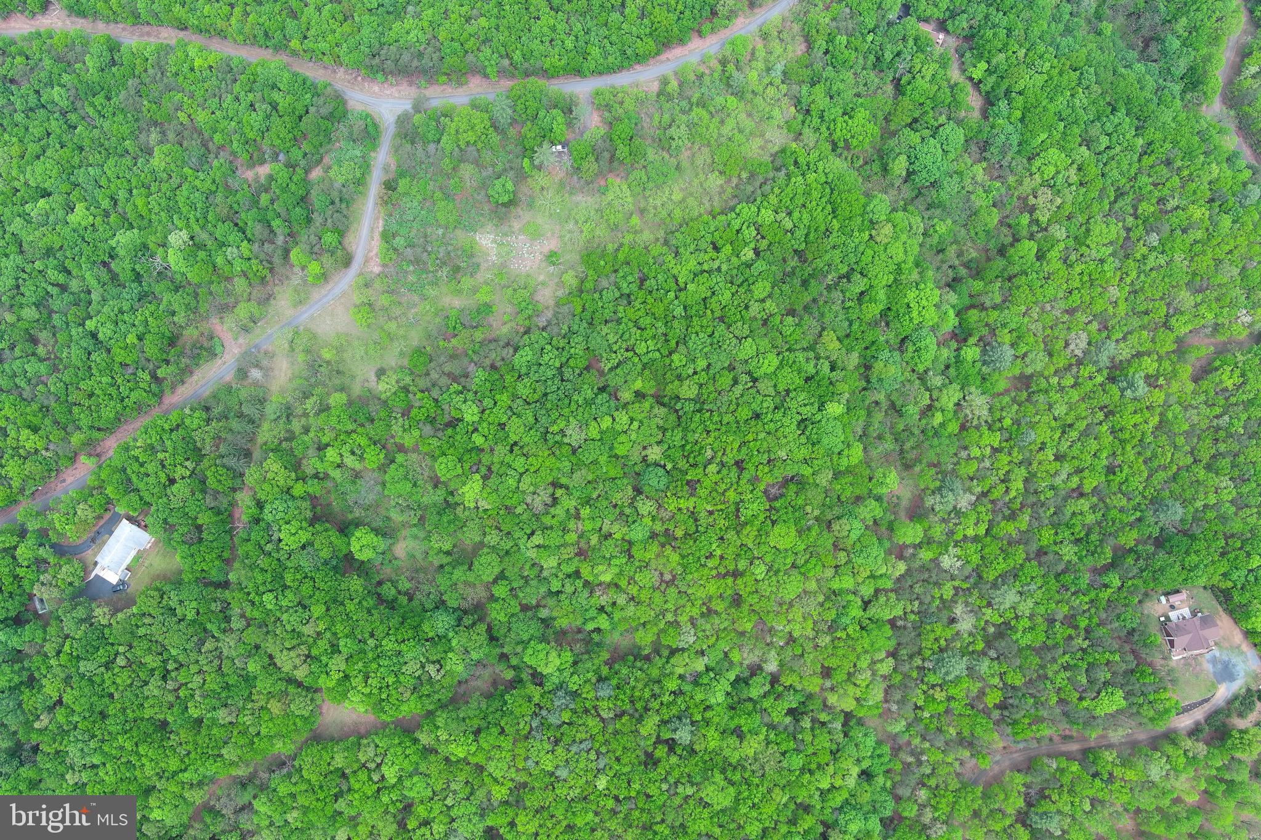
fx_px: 1016
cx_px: 630
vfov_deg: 45.0
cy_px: 420
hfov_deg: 63.7
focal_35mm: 29
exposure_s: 1/360
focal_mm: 10.57
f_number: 2.8
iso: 100
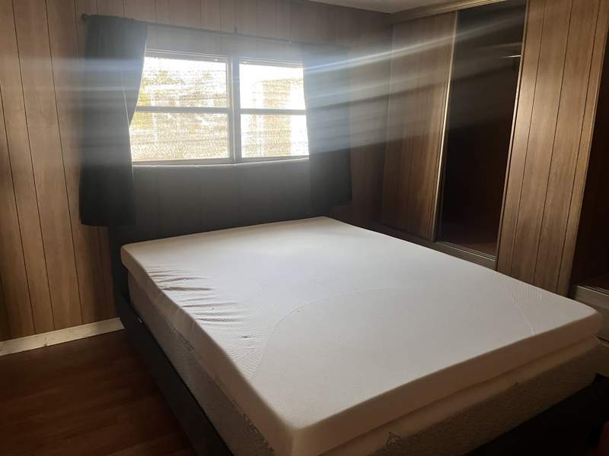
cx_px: 304
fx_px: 457
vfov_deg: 53.1
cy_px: 228
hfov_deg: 67.3
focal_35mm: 26
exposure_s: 1/43
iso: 500
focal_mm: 5.1
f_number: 1.6
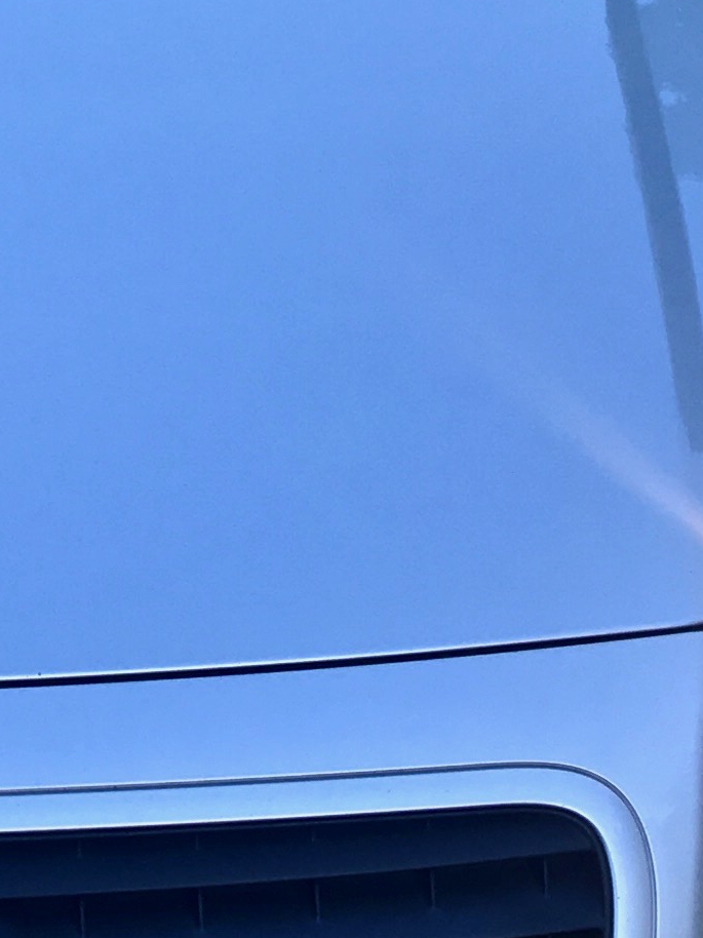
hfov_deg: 11.3
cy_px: 116
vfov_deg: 15.3
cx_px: -220
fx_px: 3468
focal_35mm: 128
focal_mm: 4.15
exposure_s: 1/120
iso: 25
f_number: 2.2
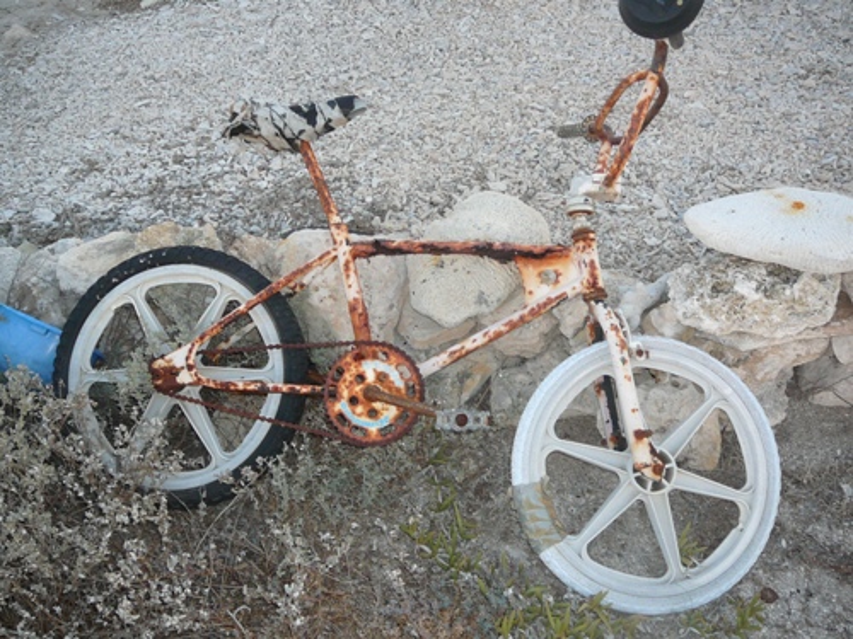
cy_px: 320
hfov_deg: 52.6
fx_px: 862
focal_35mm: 35
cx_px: 426
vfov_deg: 40.7
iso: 100
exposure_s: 1/25
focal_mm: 5.2
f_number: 2.8
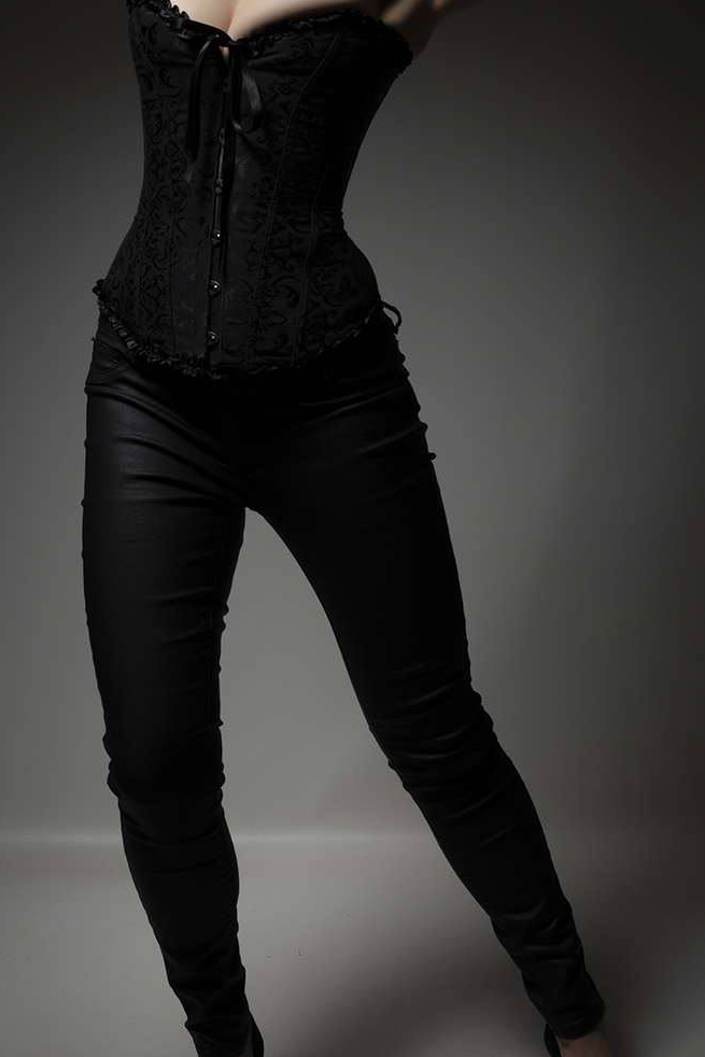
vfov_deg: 34.9
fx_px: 1674
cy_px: 395
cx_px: 331
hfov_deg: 23.8
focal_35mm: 57
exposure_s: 1/200
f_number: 8
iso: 100
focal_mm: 35
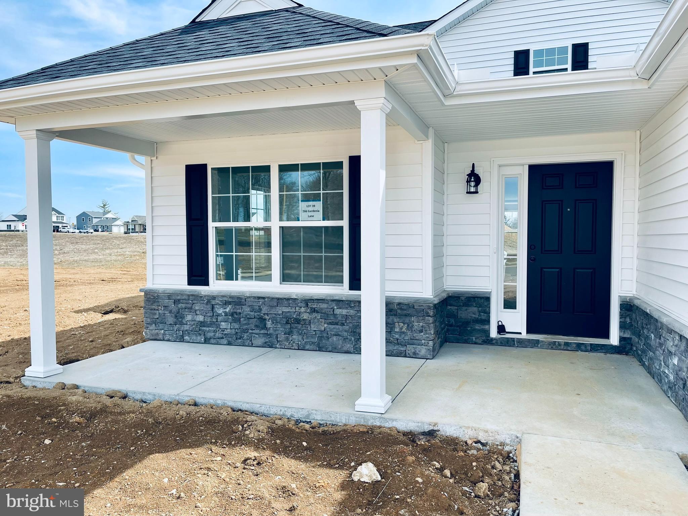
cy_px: 258
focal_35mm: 25
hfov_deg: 69.4
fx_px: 497
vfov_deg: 54.9
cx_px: 344
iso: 32
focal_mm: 5.1
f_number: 1.6
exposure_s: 1/1912
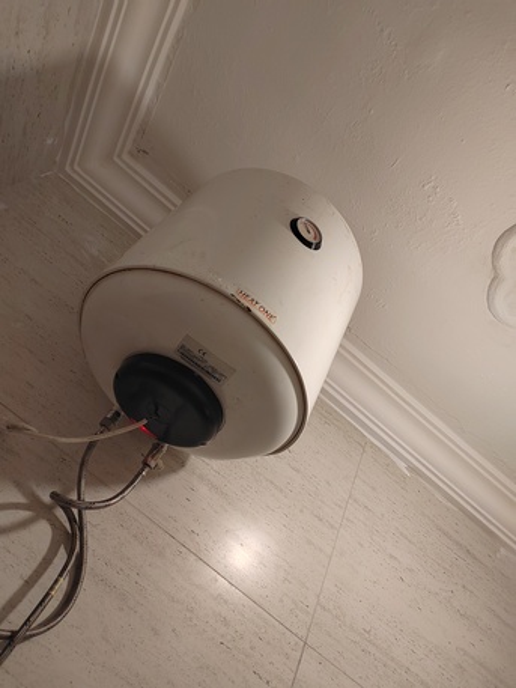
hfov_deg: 58.9
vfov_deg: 73.9
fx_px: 457
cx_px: 258
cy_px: 344
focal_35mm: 23
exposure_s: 1/60
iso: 2034
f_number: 1.9
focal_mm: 5.52
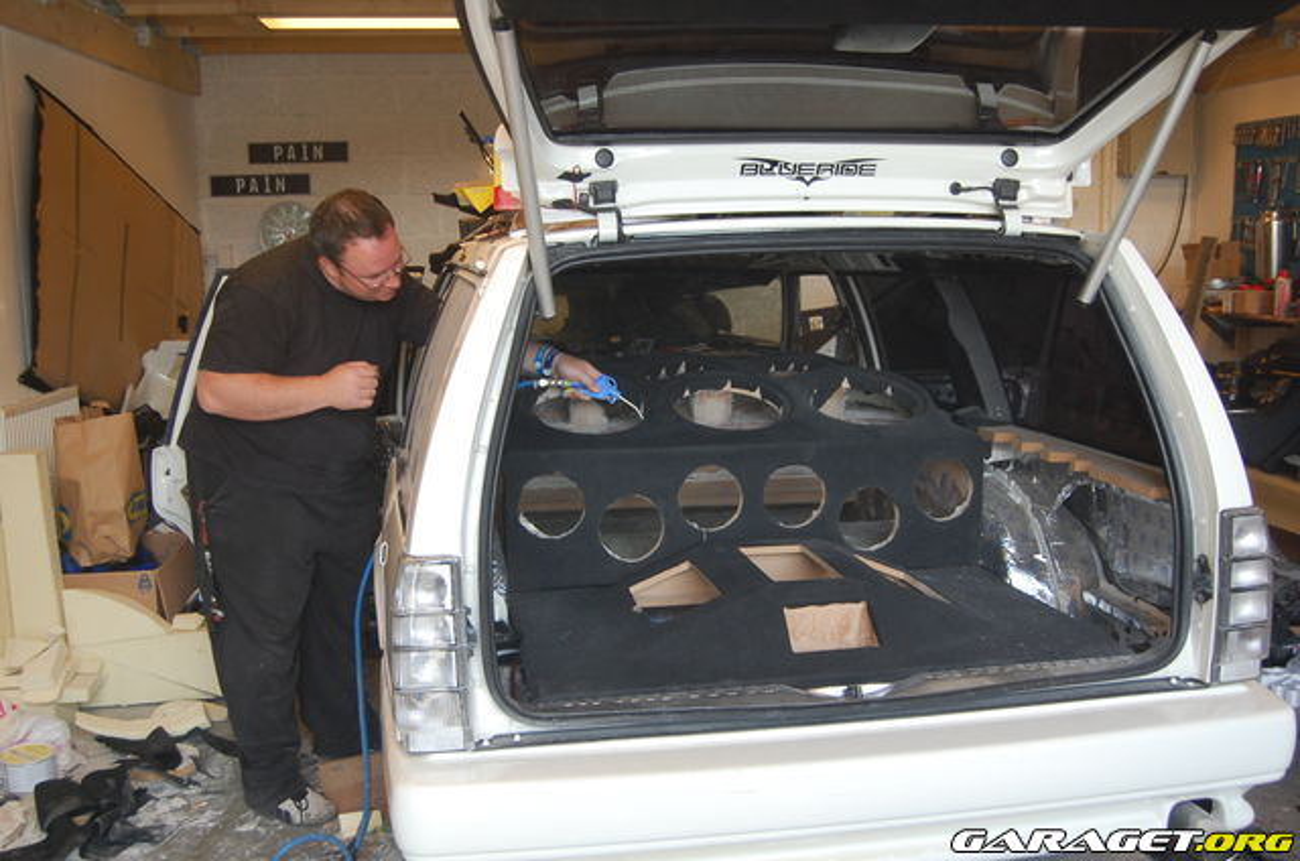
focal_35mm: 36
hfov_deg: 53.2
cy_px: 430
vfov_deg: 36.7
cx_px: 650
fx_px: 1297
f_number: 4
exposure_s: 1/40
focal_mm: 24
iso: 400
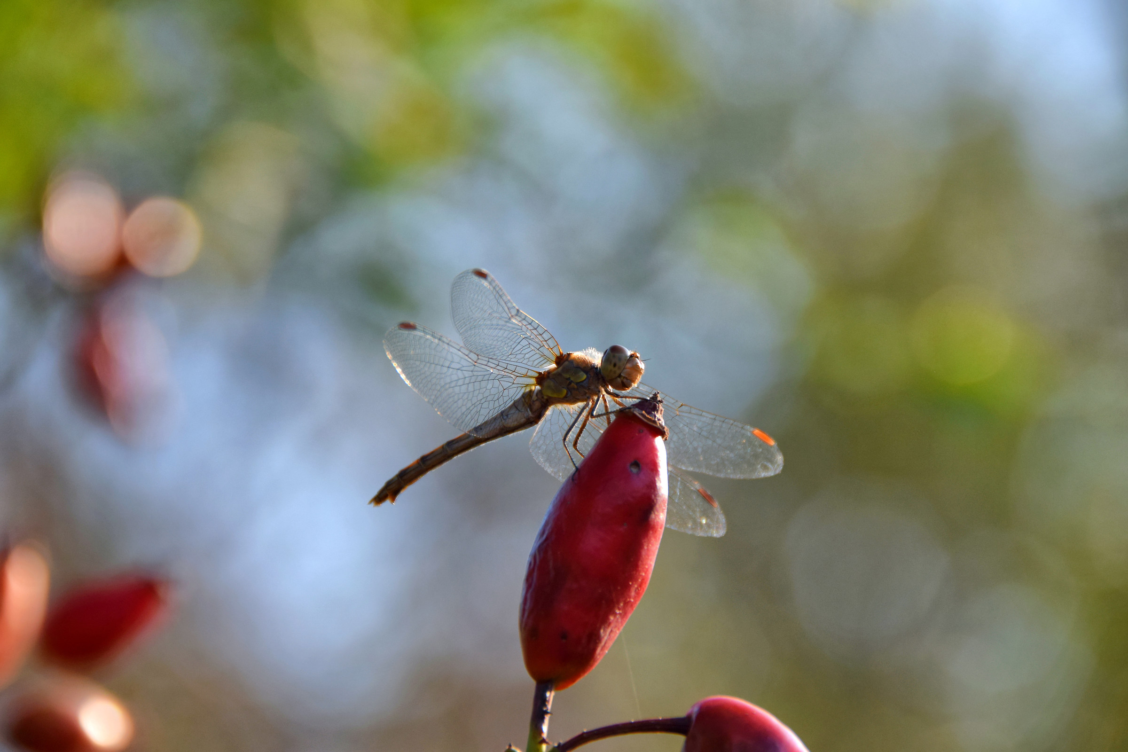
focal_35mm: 300
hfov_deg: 6.9
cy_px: 376
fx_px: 9399
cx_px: 564
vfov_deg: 4.6
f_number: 5.6
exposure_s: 1/500
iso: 400
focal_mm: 200
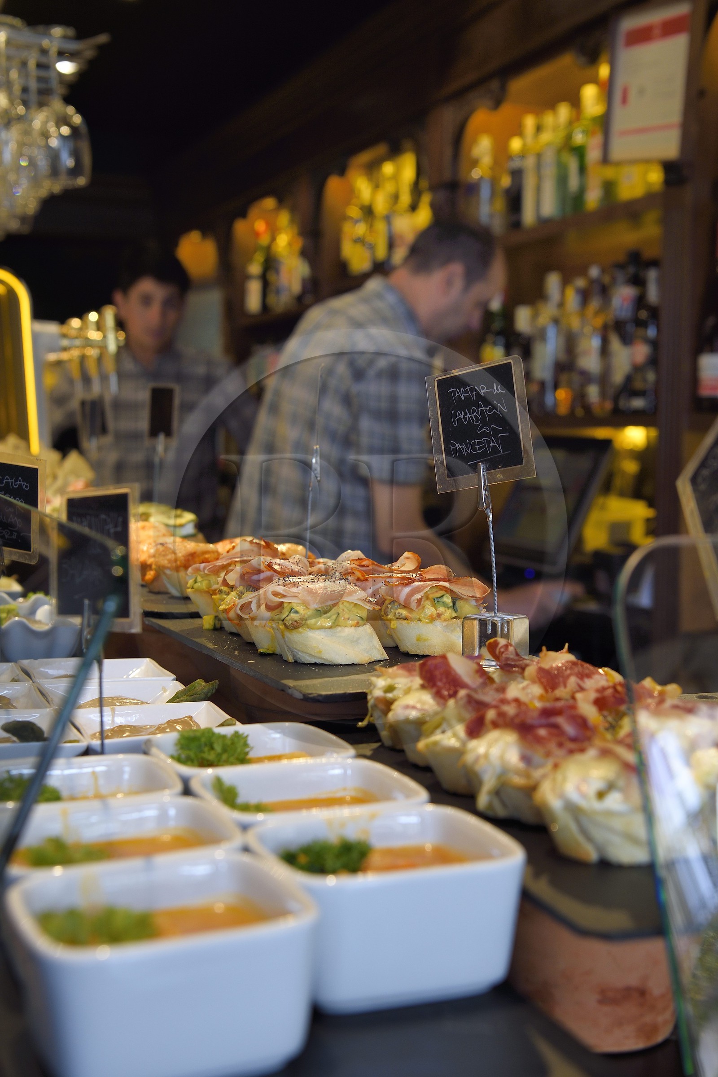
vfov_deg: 41.1
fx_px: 1436
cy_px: 538
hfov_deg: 28.1
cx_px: 359
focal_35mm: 48
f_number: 5.6
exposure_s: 1/60
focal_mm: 48
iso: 400
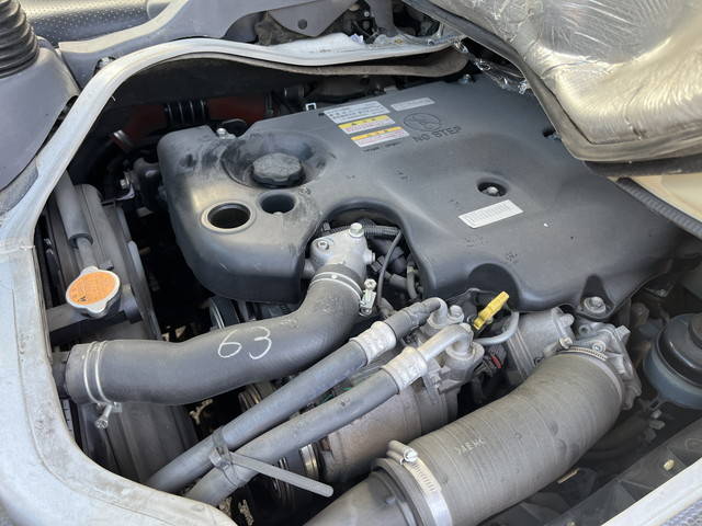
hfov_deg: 67.3
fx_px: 527
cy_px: 263
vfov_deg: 53.1
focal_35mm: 26
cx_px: 351
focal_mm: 5.1
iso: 125
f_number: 1.6
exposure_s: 1/121
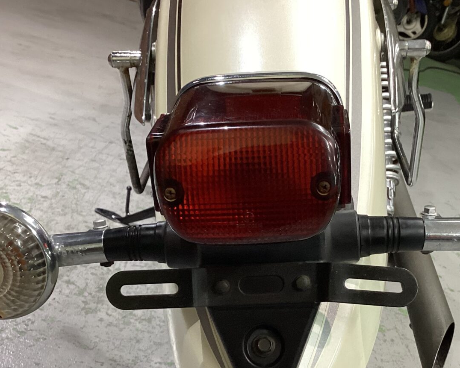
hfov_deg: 34.7
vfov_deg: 27.8
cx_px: 259
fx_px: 735
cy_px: 259
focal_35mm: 54
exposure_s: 1/60
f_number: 2.4
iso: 160
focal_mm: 3.3
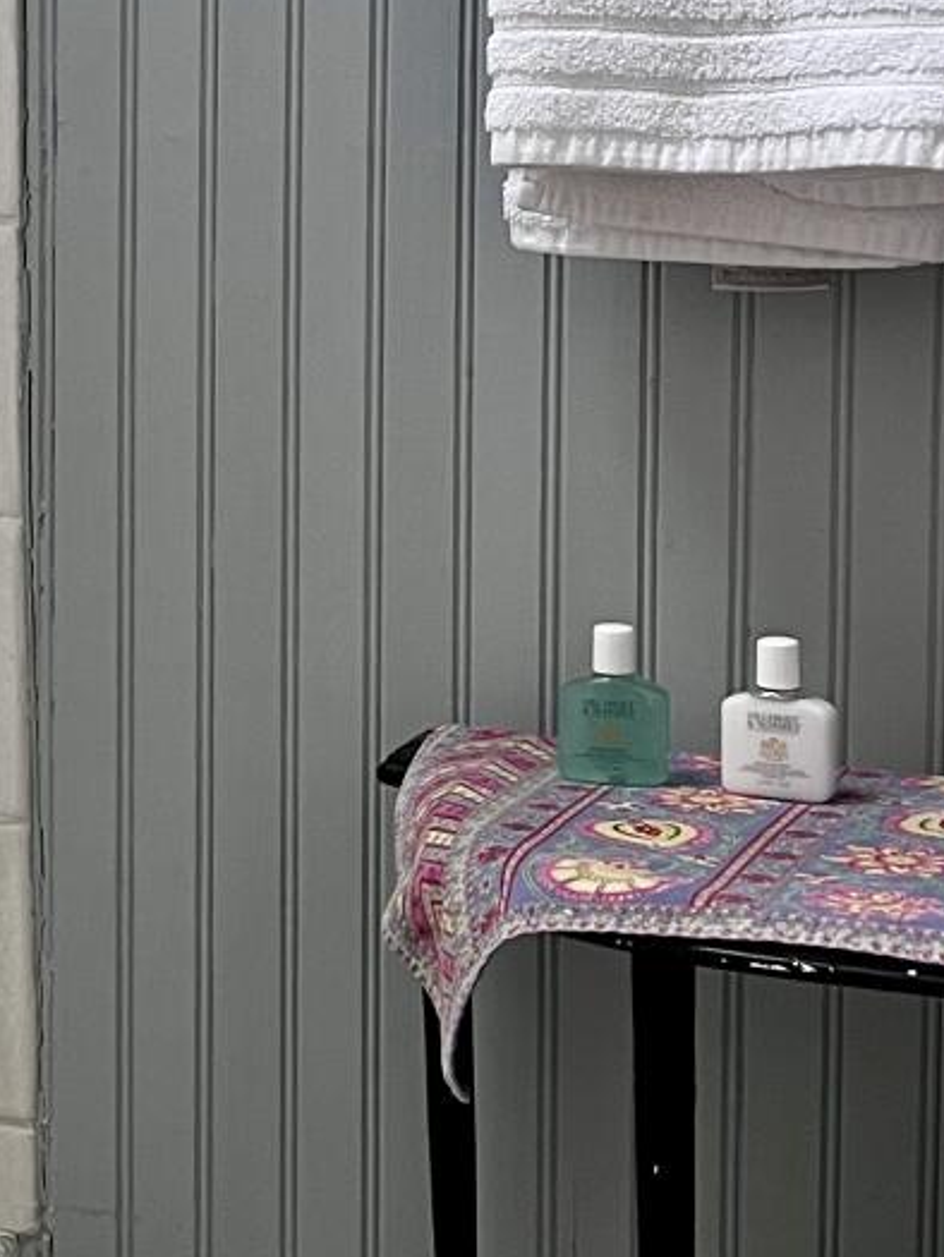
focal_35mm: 99
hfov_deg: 14.4
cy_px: 223
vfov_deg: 19.6
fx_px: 3598
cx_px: -254
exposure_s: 1/72
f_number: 1.5
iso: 125
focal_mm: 5.7
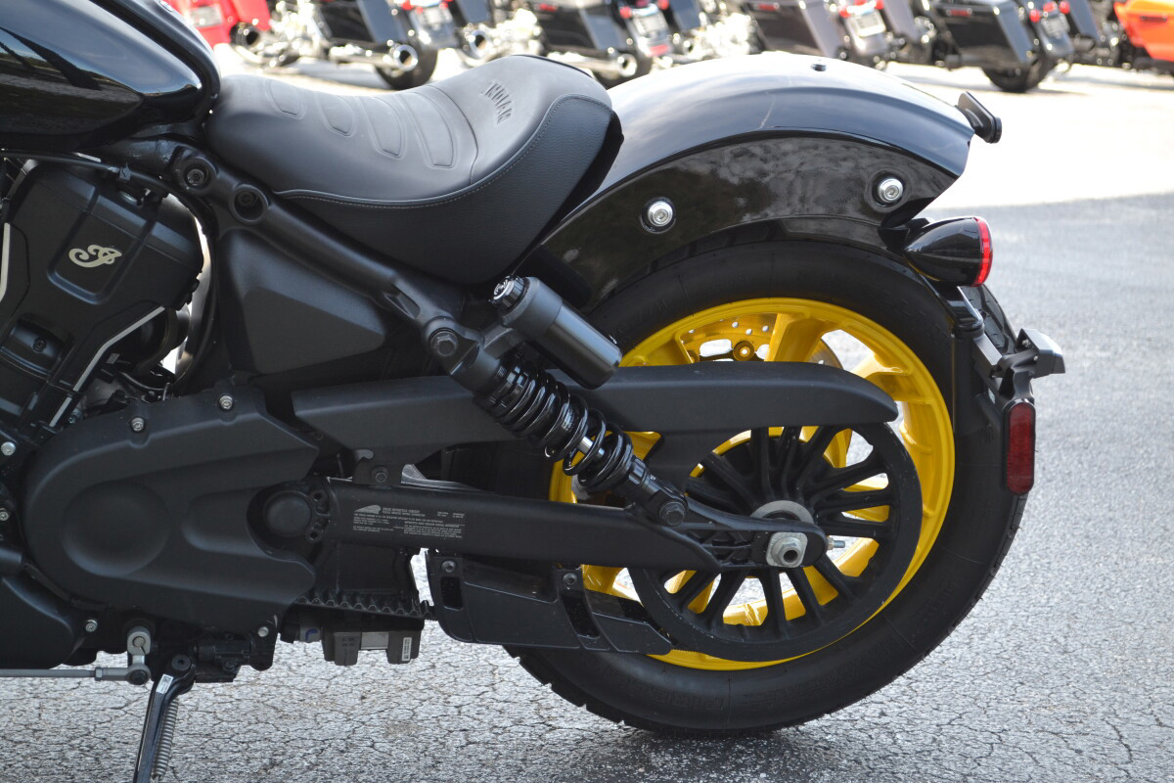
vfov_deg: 18.9
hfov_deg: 28.1
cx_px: 587
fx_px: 2348
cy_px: 392
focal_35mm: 72
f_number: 5.6
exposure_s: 1/125
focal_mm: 48
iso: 360
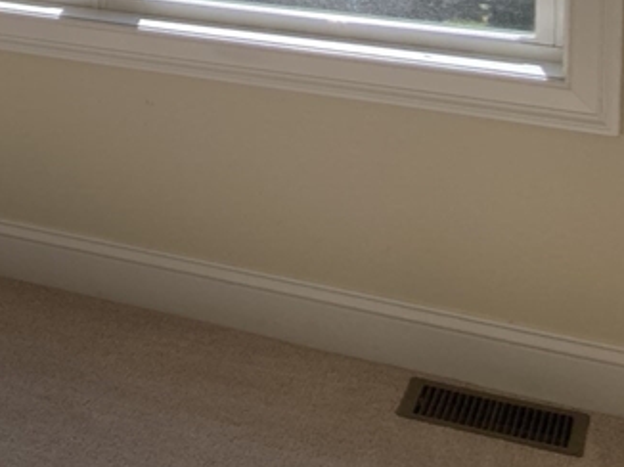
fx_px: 1585
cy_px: -201
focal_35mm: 88
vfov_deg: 15.6
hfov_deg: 19.4
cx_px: -318
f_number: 1.8
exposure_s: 1/294
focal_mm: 3.99
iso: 20
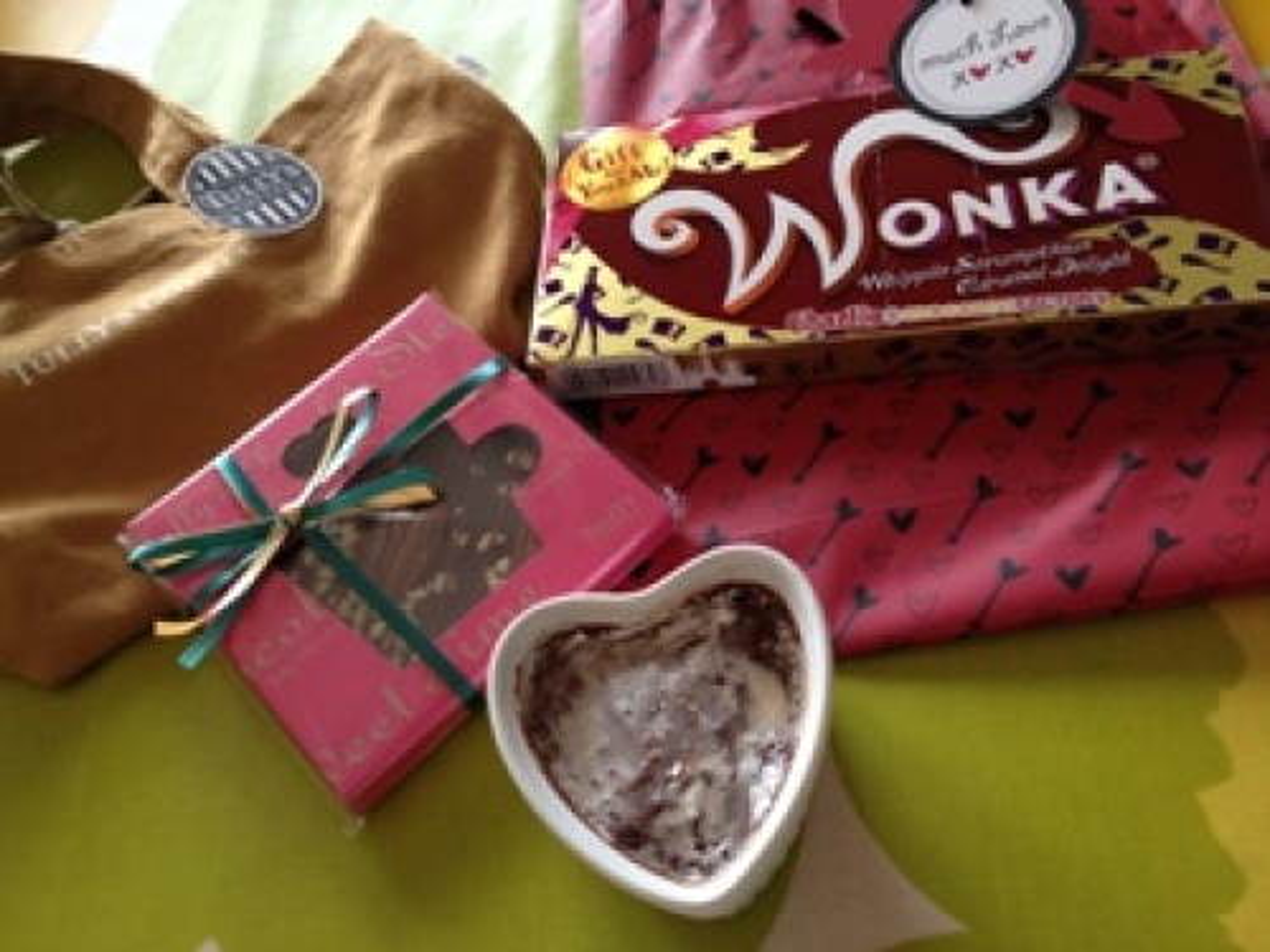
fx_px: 1284
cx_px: 635
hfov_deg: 52.6
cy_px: 476
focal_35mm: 35
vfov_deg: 40.7
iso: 50
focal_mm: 4.28
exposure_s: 1/20
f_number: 2.4
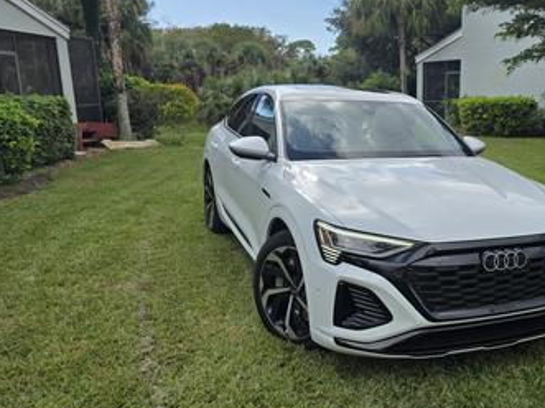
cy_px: 216
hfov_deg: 51.2
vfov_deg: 40.7
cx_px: 382
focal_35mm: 35
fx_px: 551
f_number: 1.7
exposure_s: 1/5958
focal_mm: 6.3
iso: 80
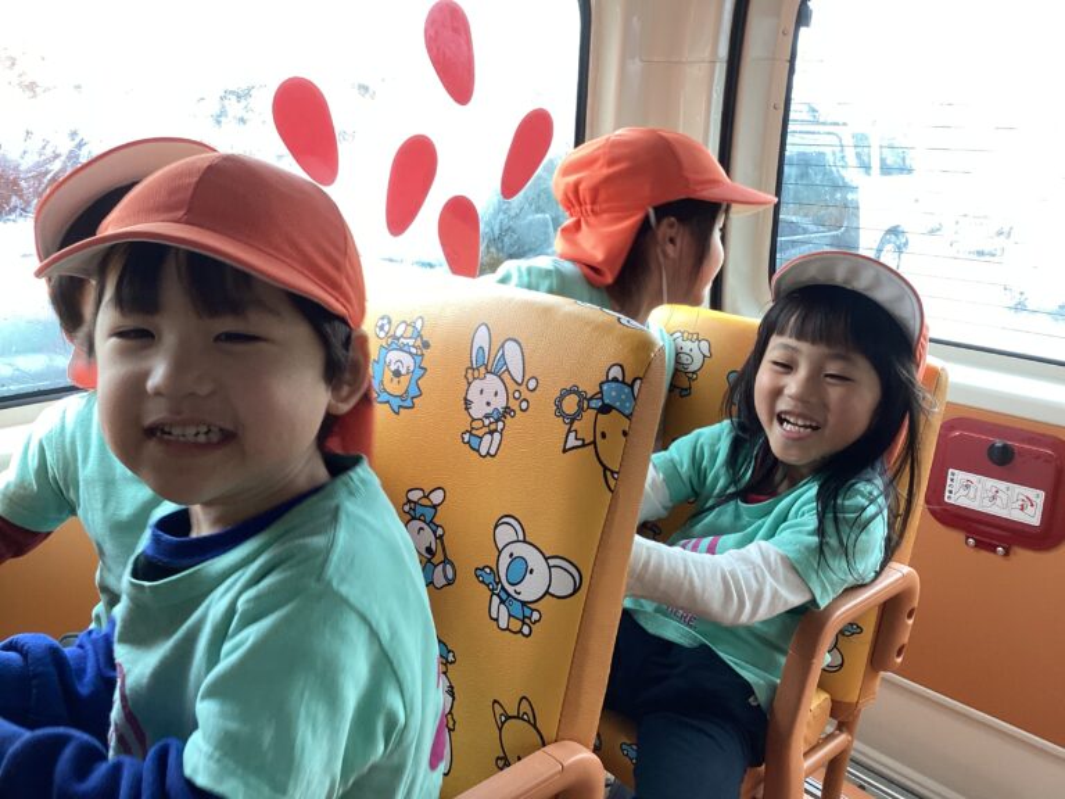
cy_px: 400
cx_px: 532
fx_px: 954
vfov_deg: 45.4
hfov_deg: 58.4
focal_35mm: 31
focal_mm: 3.3
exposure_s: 1/50
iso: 64
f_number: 2.4
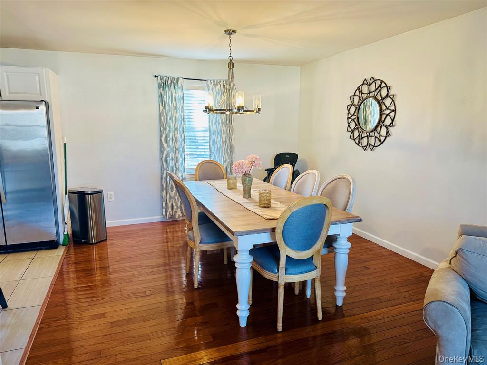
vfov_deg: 56.8
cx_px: 244
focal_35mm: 24
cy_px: 182
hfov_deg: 71.6
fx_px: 338
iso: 125
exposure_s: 1/60
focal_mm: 6.86
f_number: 1.78
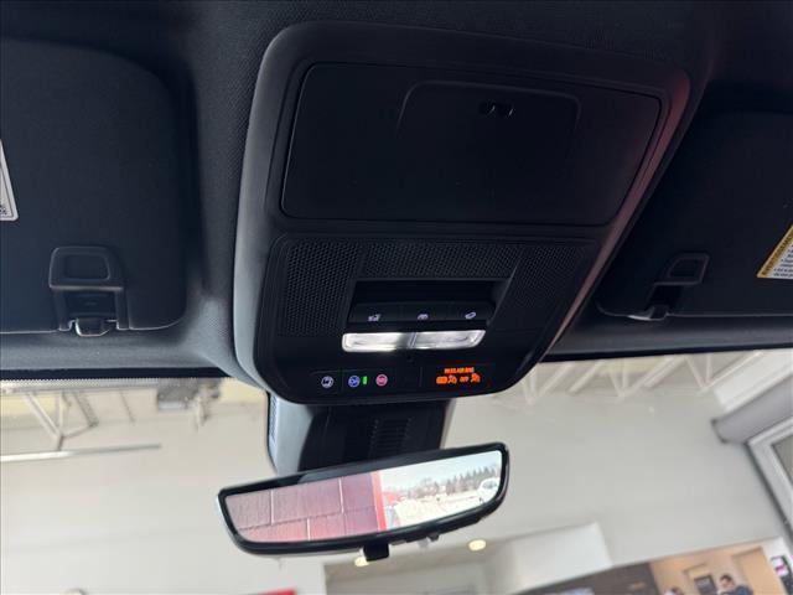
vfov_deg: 56.8
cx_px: 396
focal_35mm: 24
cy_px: 298
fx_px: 550
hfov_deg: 71.6
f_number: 1.78
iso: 200
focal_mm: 6.76
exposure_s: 1/120
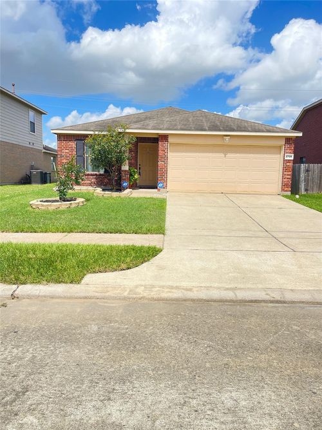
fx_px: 323
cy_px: 215
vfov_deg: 67.3
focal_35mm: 26
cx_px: 161
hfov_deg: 53.0
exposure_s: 1/1387
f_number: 1.6
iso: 50
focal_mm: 5.1
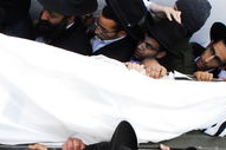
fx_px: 276
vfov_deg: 29.8
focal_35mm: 44
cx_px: 45
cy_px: 120
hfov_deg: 42.5
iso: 1000
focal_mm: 14
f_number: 10
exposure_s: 1/100
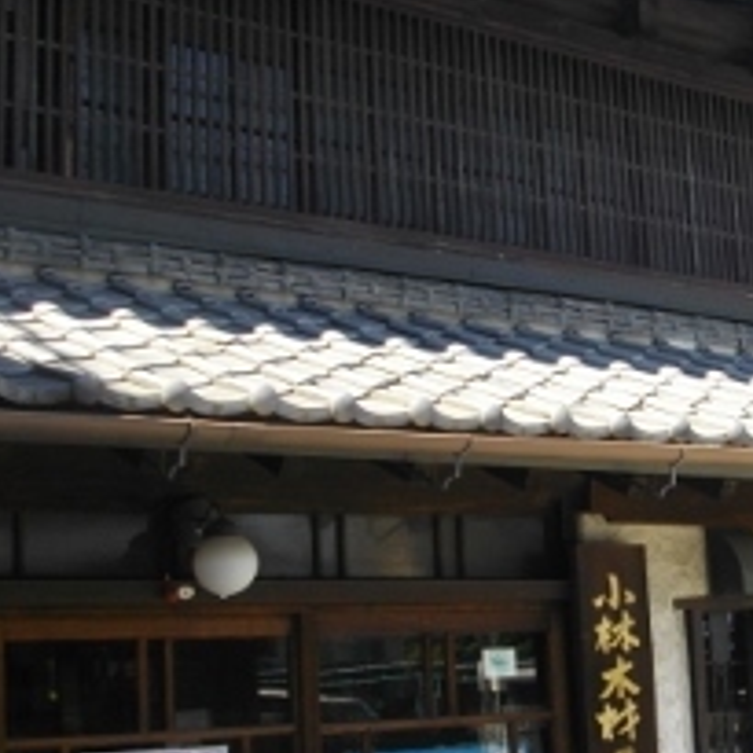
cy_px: 402
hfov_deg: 24.1
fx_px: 1698
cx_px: 713
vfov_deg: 25.0
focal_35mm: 69
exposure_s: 1/320
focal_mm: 5.7
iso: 100
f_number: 2.9
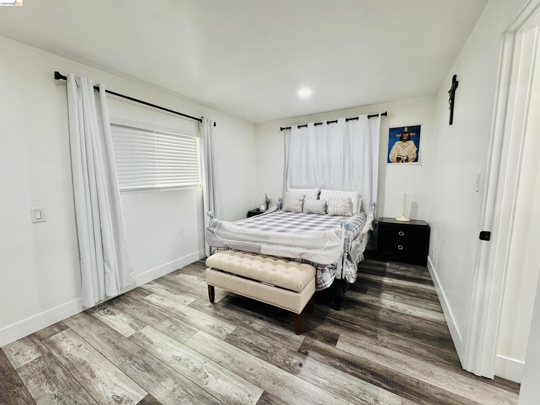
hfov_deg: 102.1
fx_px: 218
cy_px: 202
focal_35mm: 14
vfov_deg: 85.7
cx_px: 270
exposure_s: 1/60
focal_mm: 2.22
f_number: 2.2
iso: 160
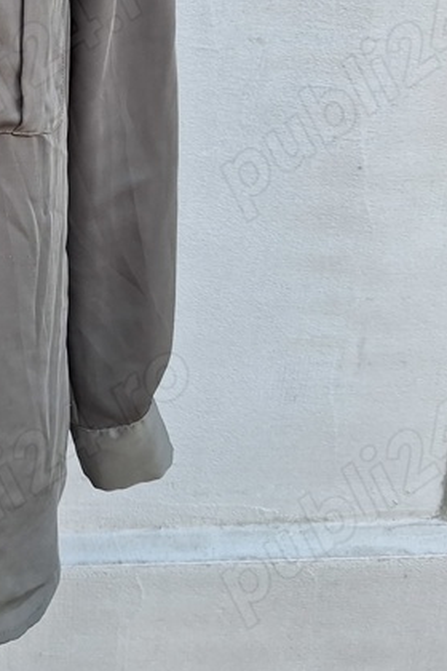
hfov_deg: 21.1
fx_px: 1062
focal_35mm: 57
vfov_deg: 33.6
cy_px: 101
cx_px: -171
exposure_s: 1/107
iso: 40
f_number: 1.8
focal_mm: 5.54
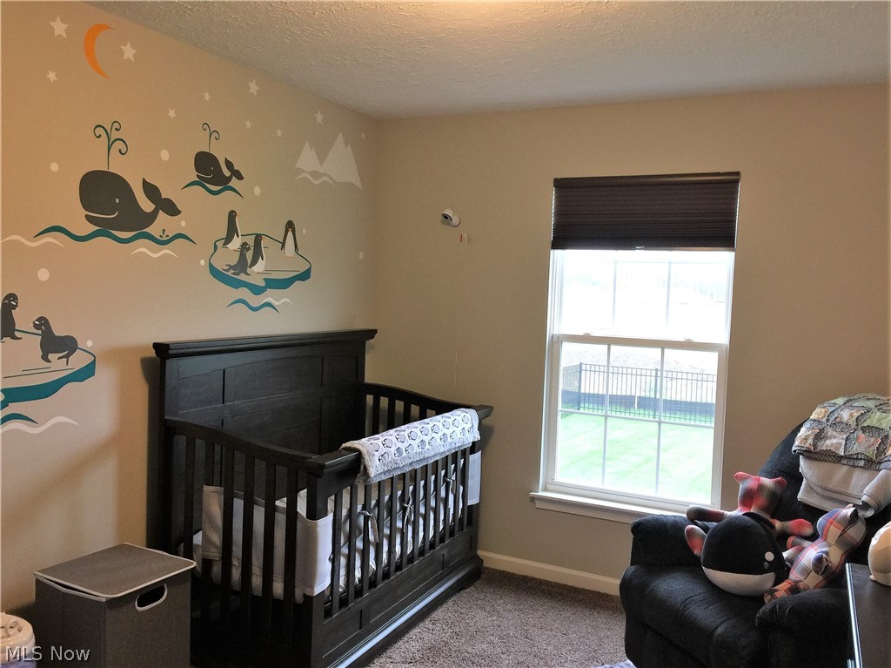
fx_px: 746
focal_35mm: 29
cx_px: 446
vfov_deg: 48.2
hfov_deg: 61.7
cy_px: 334
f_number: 2.2
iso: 50
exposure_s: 1/30
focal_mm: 4.15
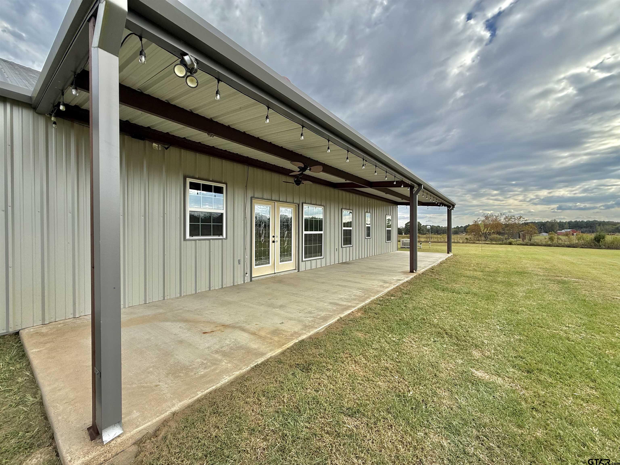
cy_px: 232
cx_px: 310
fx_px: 251
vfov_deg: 85.7
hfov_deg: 102.1
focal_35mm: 14
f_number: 2.2
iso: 50
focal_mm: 2.22
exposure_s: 1/717
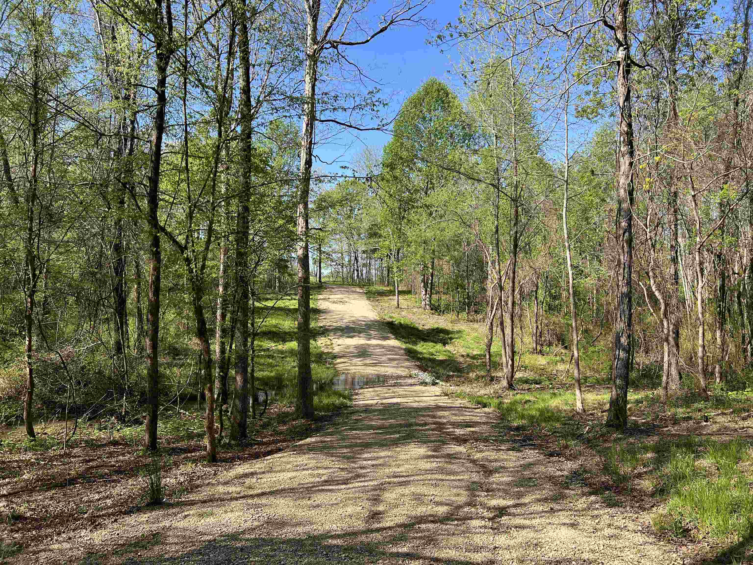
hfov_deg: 67.3
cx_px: 376
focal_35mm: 26
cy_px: 282
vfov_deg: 53.1
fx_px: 566
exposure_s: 1/1575
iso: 50
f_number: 1.5
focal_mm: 5.7
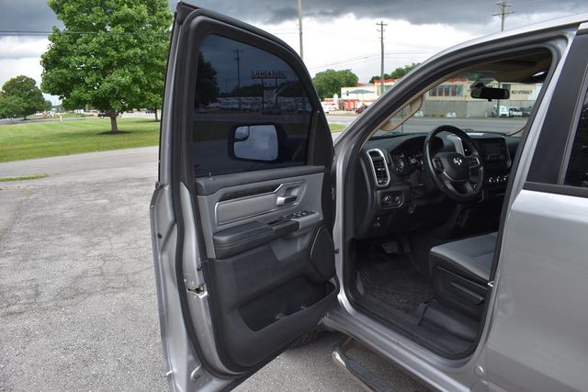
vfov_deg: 48.0
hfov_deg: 67.4
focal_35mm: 27
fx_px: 441
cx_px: 294
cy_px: 196
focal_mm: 18
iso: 200
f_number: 6.3
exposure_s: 1/250
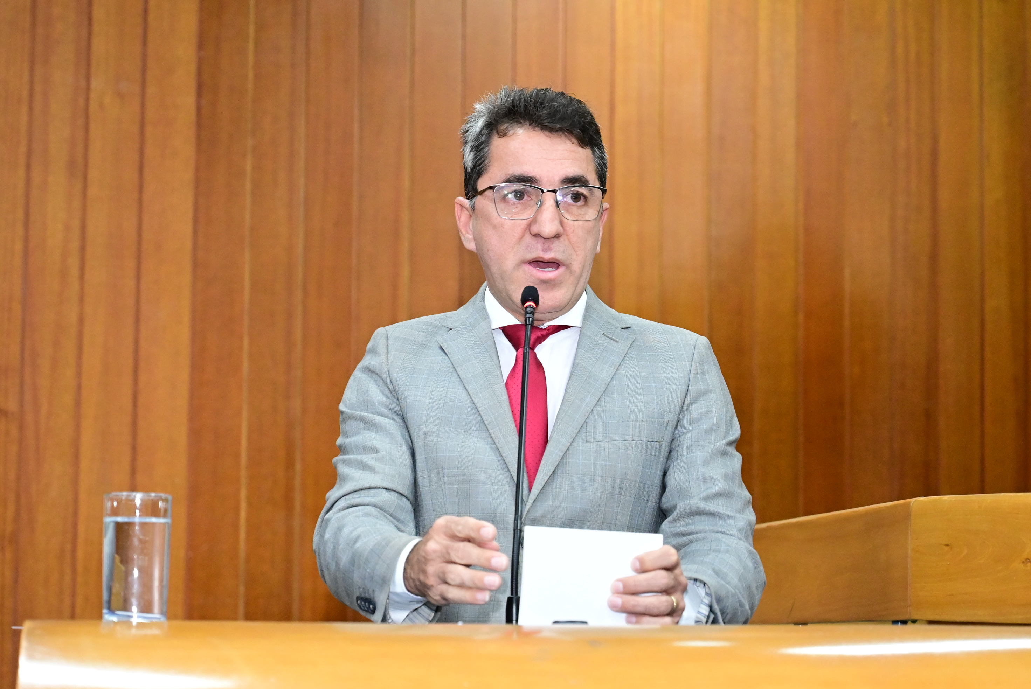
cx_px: 516
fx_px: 3009
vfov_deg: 13.1
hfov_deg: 19.4
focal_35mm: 105
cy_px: 344
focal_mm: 70
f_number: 4
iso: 4000
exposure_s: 1/125
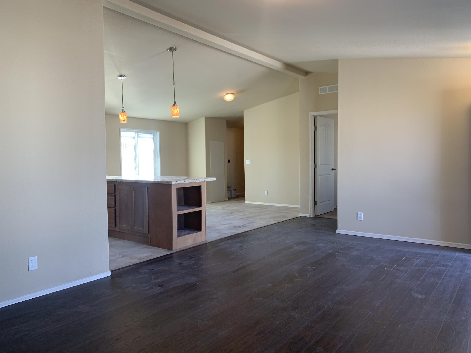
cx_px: 236
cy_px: 176
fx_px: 354
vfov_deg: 53.1
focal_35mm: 26
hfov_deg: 67.3
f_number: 1.8
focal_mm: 4.25
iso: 80
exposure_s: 1/120
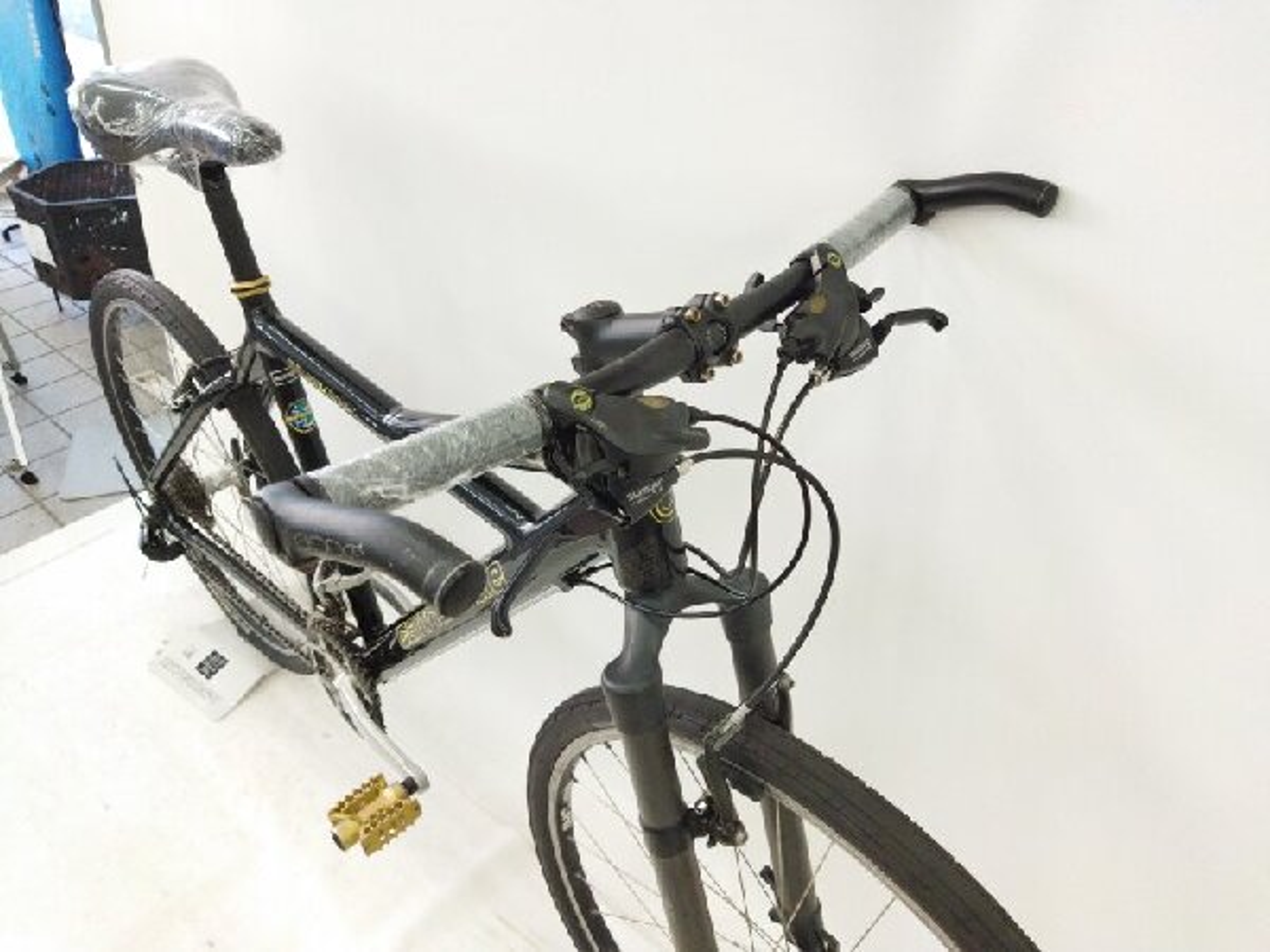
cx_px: 635
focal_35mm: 27
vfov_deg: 51.4
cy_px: 476
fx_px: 991
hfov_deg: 65.3
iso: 697
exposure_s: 1/500
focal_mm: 4.71
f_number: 1.79
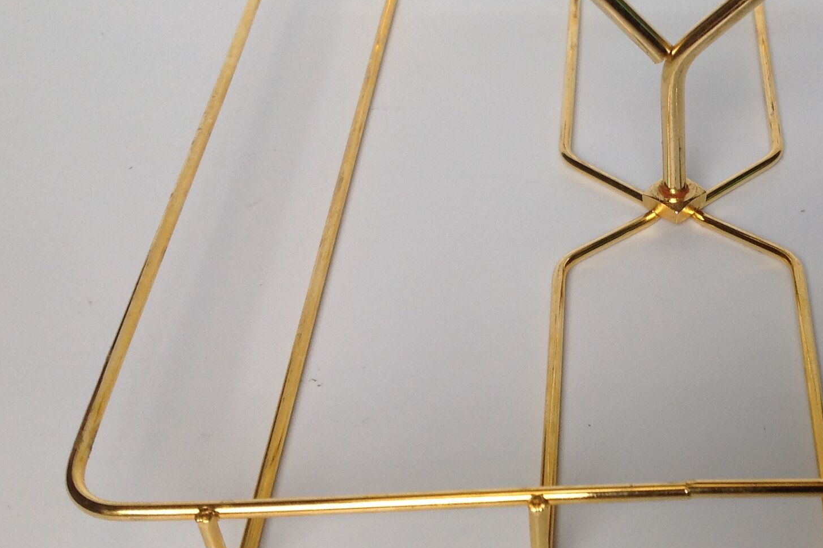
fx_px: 1486
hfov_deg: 30.0
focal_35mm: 65
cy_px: 229
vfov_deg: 20.9
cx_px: 699
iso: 50
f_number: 2.4
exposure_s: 1/60
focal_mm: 4.28
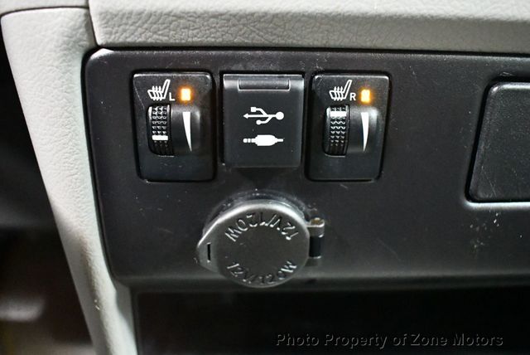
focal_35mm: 36
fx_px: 530
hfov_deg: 53.1
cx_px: 265
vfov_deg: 36.9
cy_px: 178
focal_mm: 18
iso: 12800
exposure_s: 1/30
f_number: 3.5
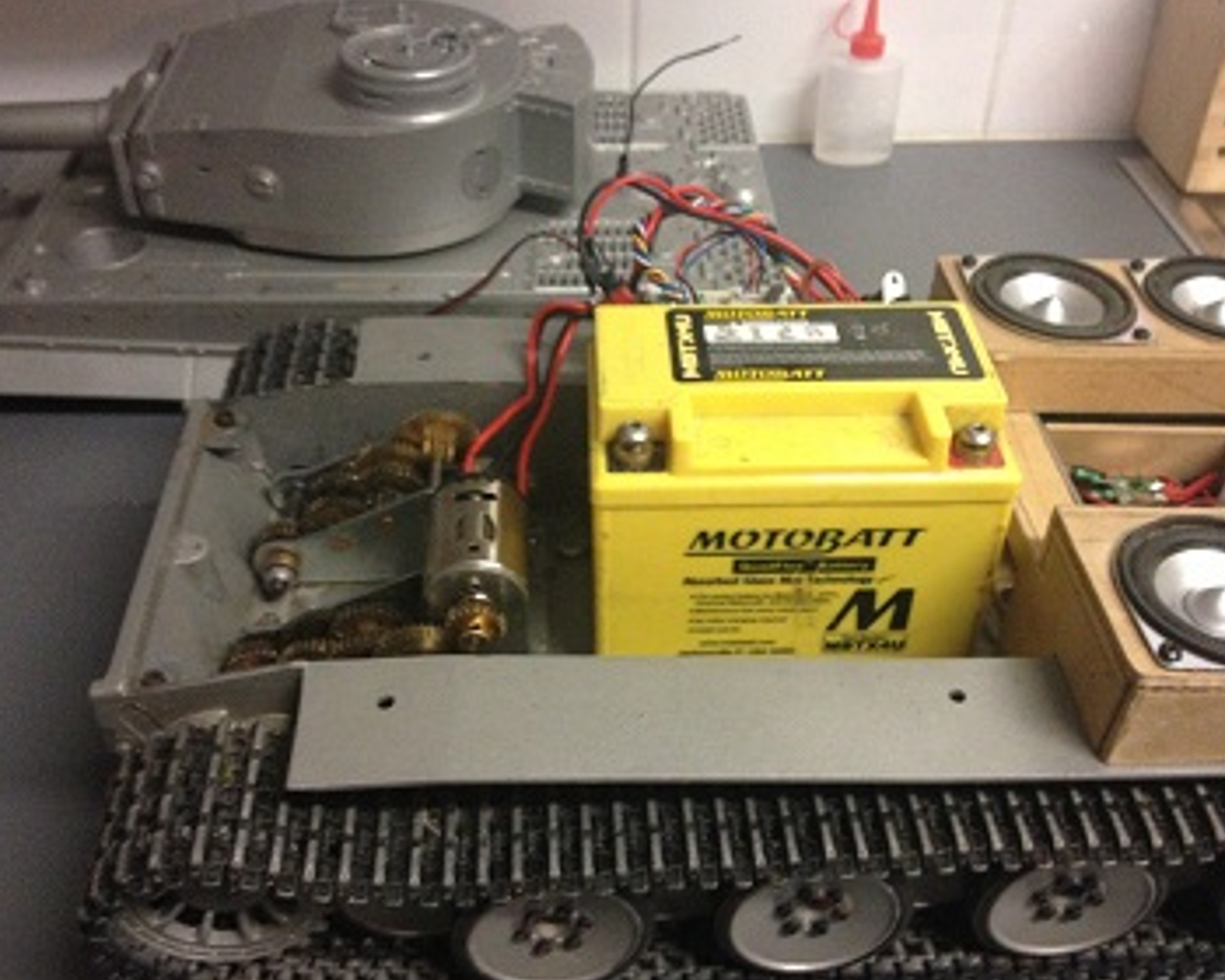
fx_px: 1414
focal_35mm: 39
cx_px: 676
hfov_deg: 46.8
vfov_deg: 38.2
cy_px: 480
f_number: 2.4
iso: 250
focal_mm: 4.28
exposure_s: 1/20
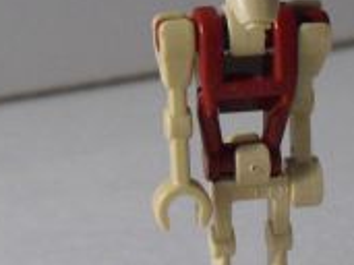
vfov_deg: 11.0
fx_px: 1380
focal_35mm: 135
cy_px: 118
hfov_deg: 14.6
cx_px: 236
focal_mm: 6.3
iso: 400
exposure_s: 1/80
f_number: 3.1
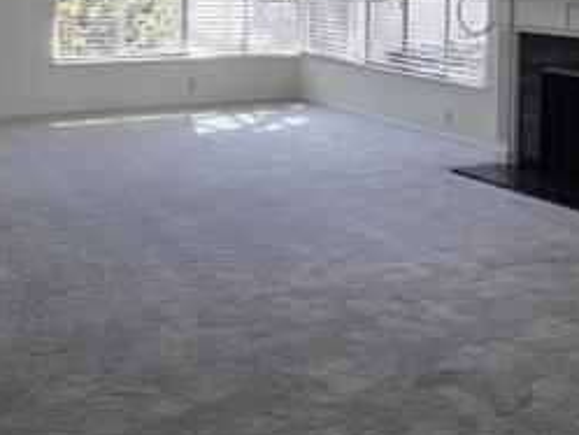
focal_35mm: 59
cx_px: 384
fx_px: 987
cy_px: 2
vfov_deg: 23.8
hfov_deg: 32.4
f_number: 1.8
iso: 32
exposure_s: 1/180
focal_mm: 5.4
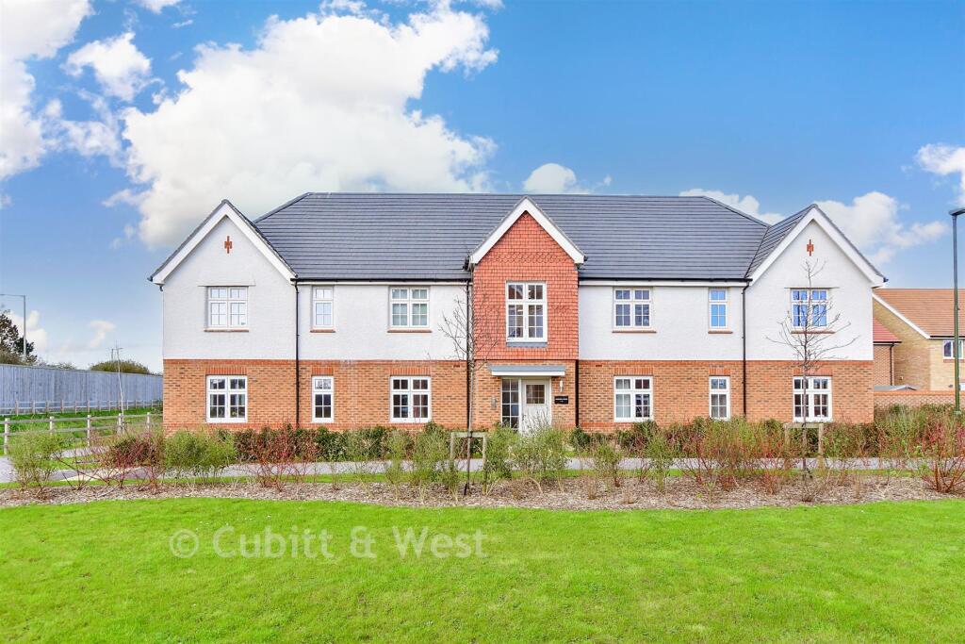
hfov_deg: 78.6
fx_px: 590
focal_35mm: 22
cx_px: 482
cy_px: 322
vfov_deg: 57.2
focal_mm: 15
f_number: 8
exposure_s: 1/200
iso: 400
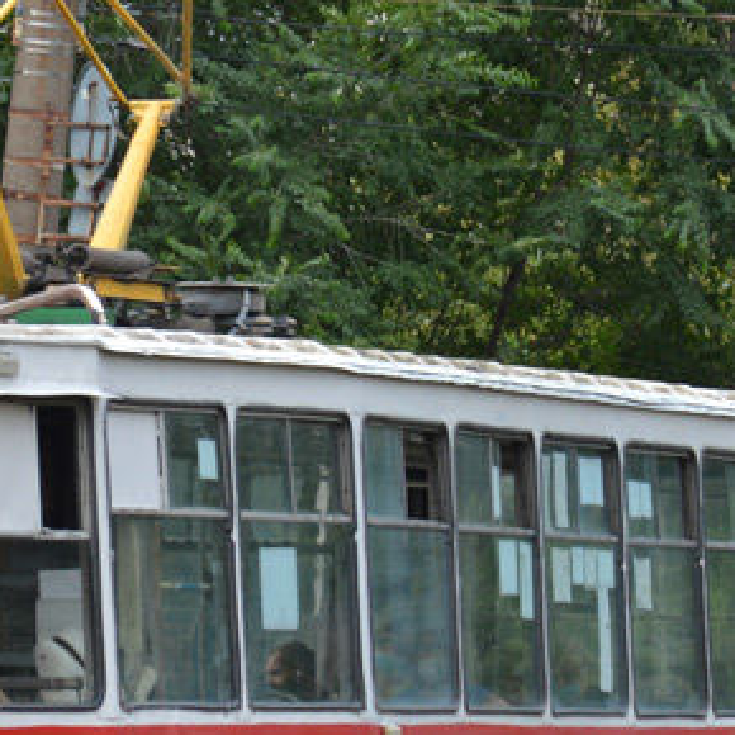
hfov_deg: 3.2
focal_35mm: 555
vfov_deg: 3.2
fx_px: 13327
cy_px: 345
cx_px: 195
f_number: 5.6
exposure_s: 1/200
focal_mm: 105
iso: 200
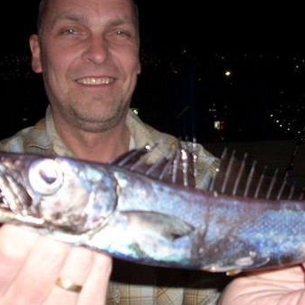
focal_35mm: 60
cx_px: 176
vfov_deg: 28.6
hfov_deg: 28.6
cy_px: 148
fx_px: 598
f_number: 2.8
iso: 64
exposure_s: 1/60
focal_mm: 6.2
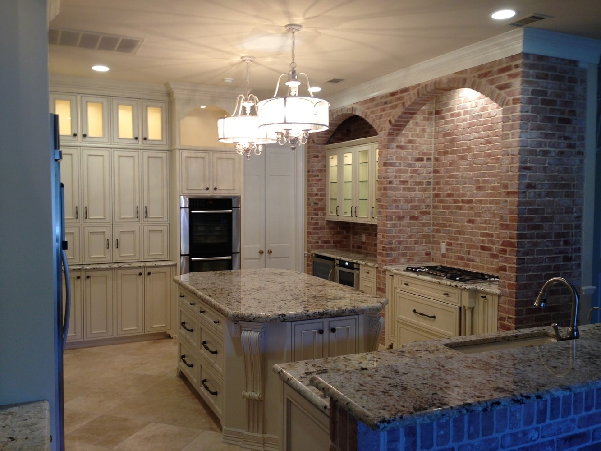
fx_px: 573
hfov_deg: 55.3
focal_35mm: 33
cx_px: 300
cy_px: 226
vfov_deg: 43.0
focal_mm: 4.13
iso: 80
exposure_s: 1/20
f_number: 2.4
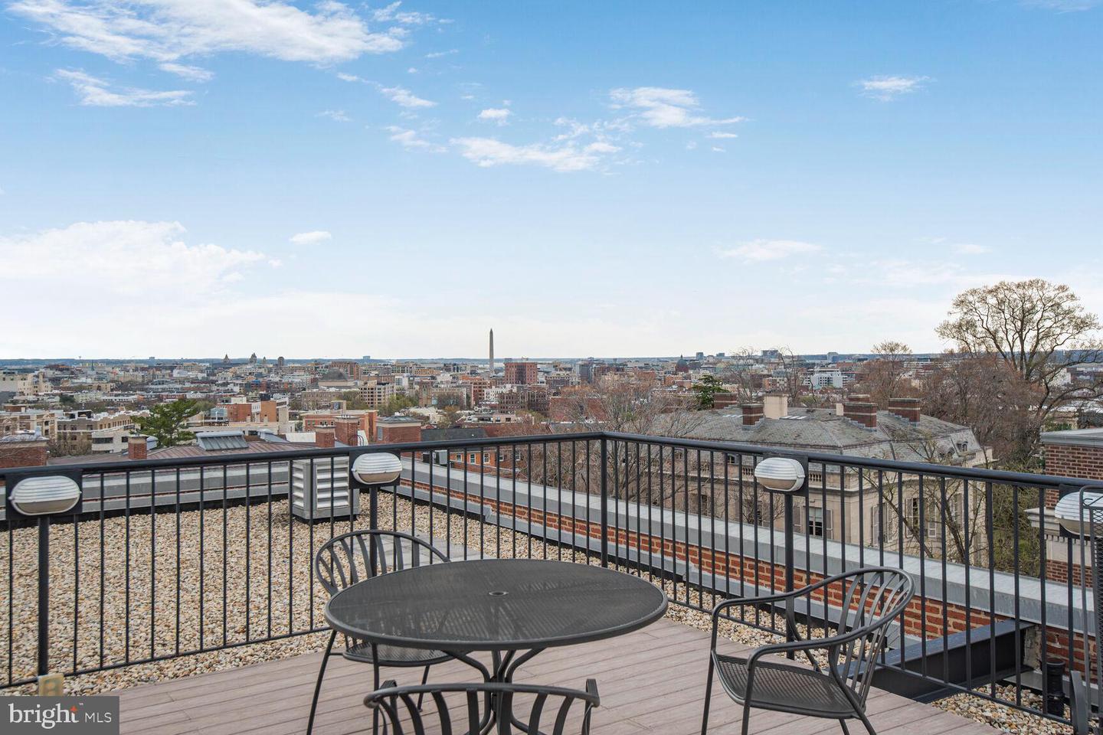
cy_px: 368
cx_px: 552
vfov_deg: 41.1
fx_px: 980
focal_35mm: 32
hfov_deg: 58.7
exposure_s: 1/100
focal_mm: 32
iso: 400
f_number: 8
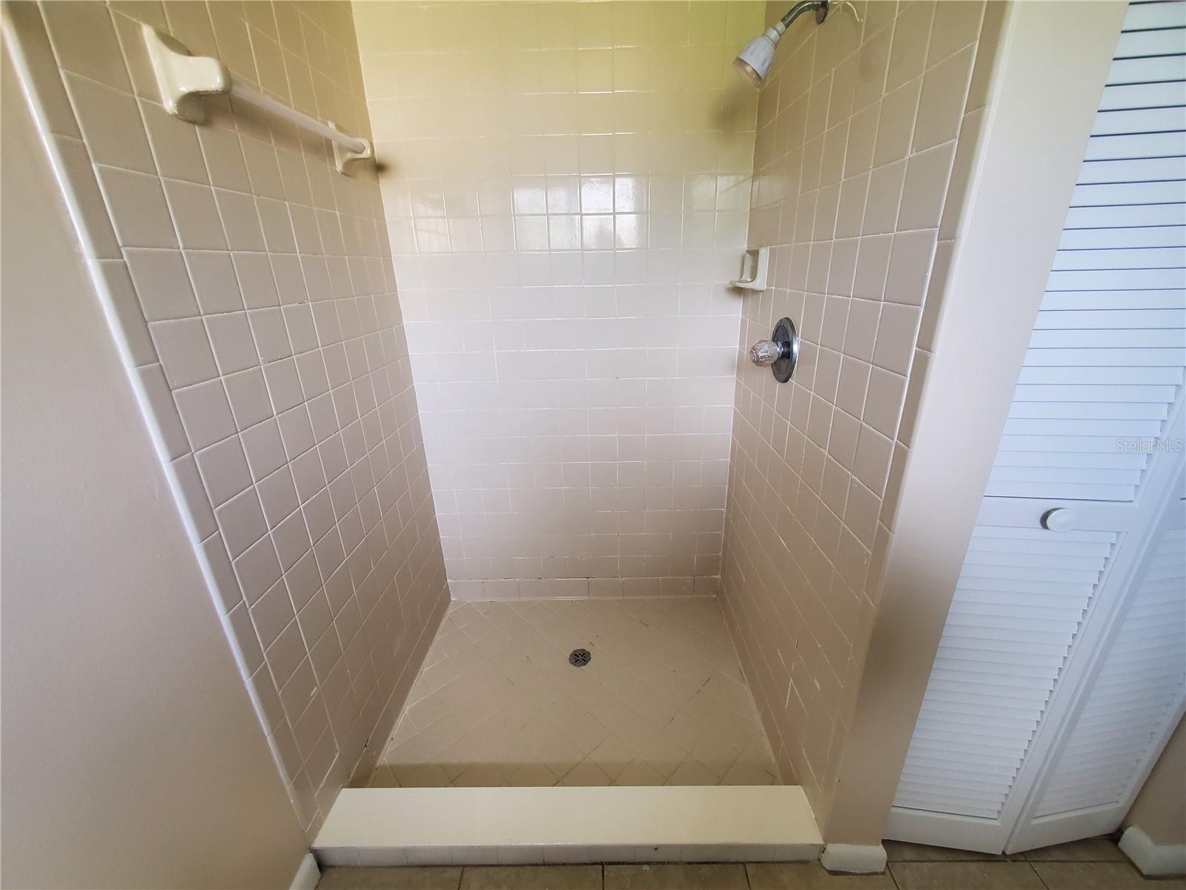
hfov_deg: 106.2
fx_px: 445
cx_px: 593
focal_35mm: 13
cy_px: 445
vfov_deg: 89.9
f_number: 2.2
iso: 200
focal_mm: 1.8
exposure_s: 1/59
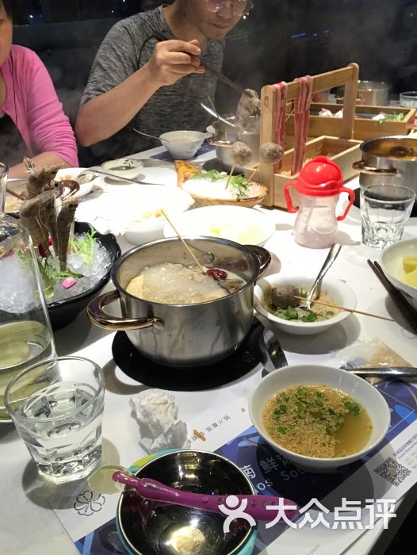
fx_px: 513
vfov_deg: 56.8
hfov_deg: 44.2
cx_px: 208
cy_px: 278
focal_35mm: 32
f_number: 2.2
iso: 125
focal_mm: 2.87
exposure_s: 1/33
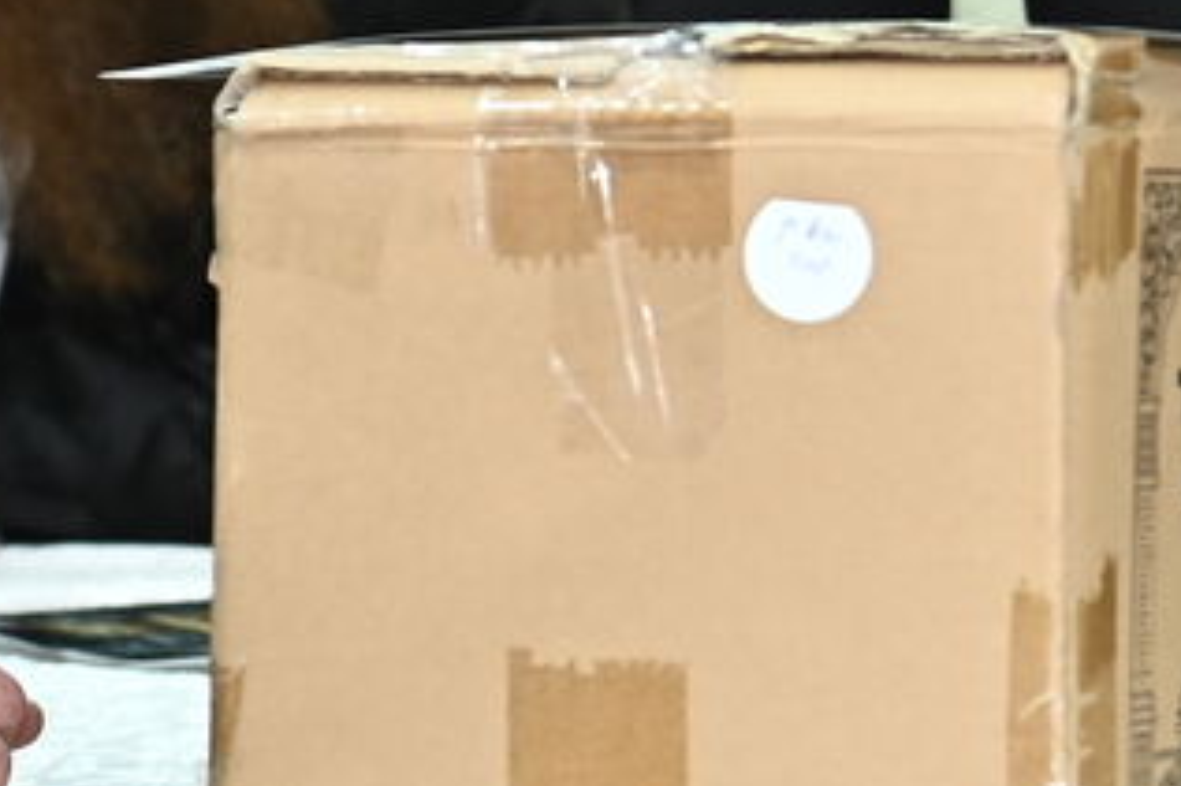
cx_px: 1542
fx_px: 8393
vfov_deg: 5.3
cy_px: -671
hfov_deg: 7.9
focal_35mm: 256
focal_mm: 58
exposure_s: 1/125
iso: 1000
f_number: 4.5
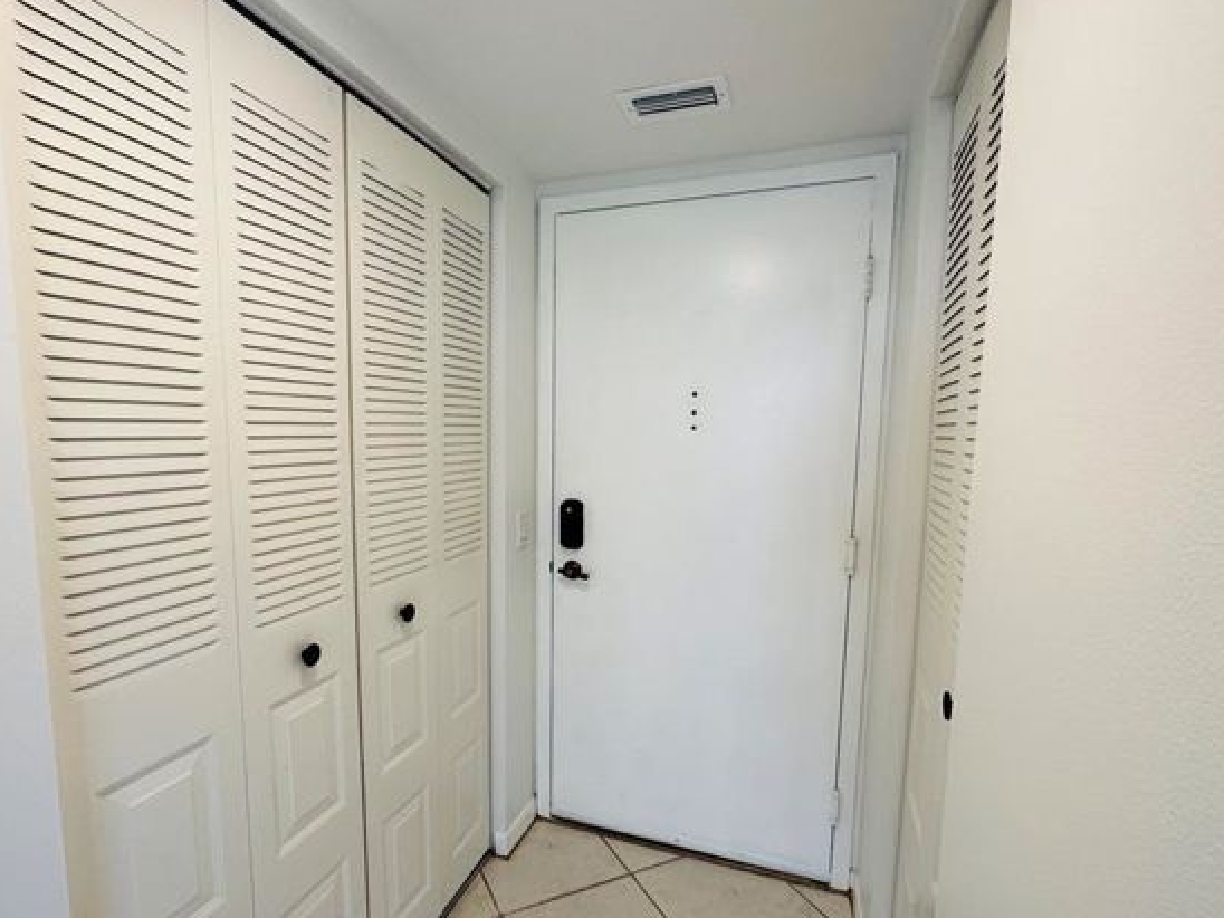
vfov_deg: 71.4
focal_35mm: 18
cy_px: 507
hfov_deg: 87.6
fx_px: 636
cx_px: 571
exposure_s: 1/120
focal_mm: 2.22
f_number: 2.2
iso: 100
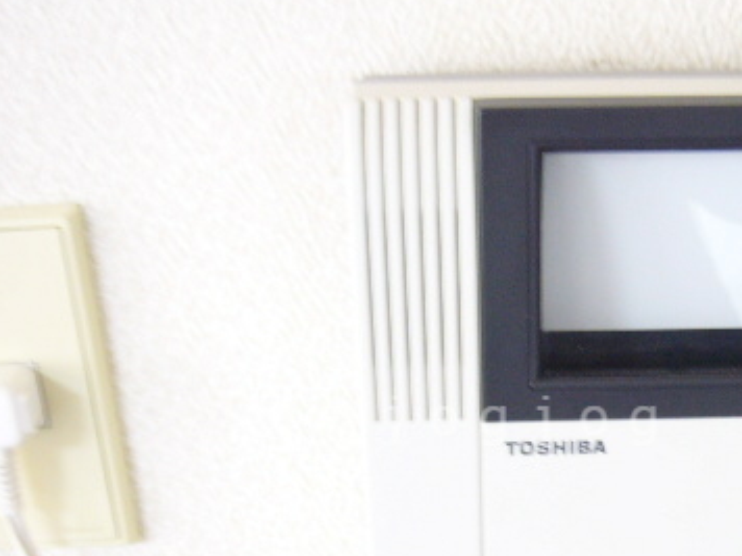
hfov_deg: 30.4
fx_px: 1350
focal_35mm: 63
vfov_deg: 23.0
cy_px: 421
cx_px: 525
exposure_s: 1/8
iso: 200
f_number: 2.8
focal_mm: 5.8
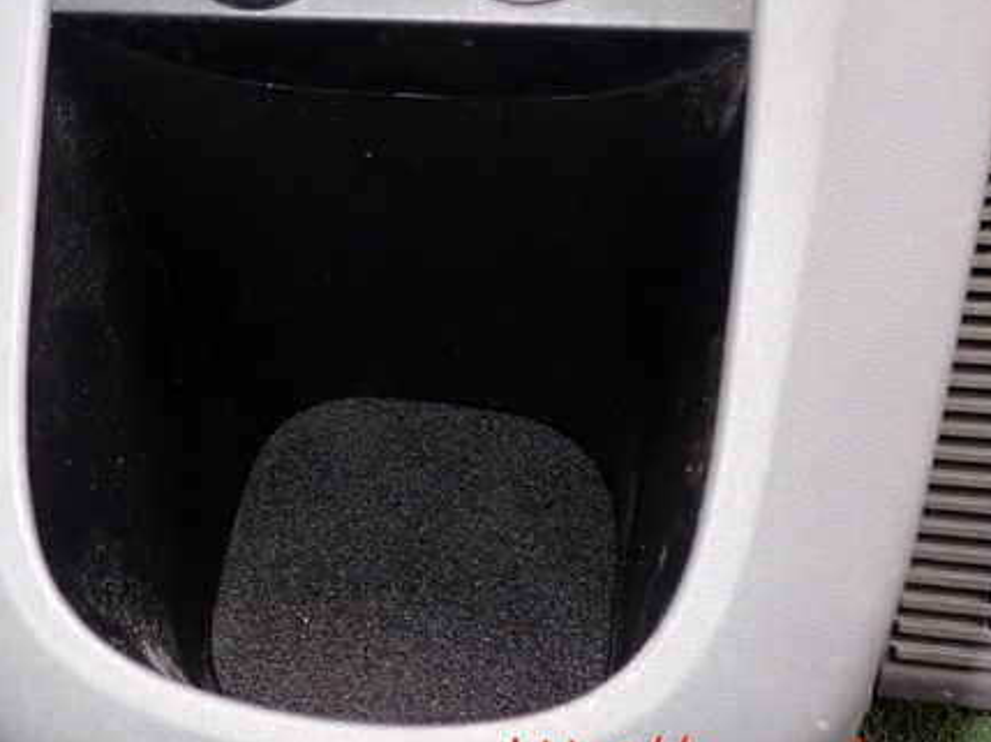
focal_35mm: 42
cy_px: 270
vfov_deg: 34.1
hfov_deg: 44.3
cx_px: 340
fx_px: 1201
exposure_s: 1/30
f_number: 6.3
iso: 320
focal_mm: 5.4
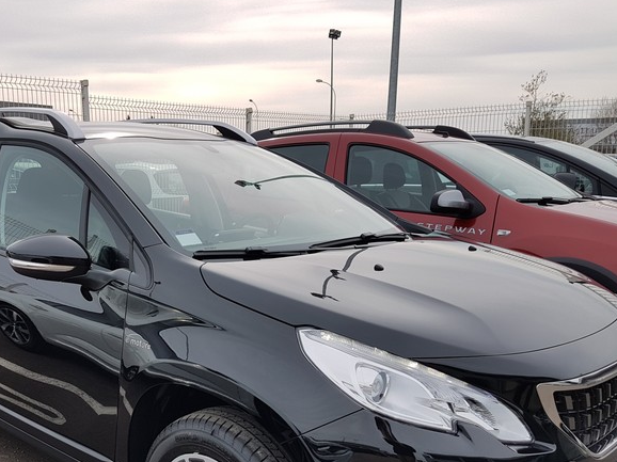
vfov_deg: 39.2
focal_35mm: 36
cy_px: 308
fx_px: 641
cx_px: 202
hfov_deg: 50.4
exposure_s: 1/1744
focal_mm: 4.2
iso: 40
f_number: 1.7
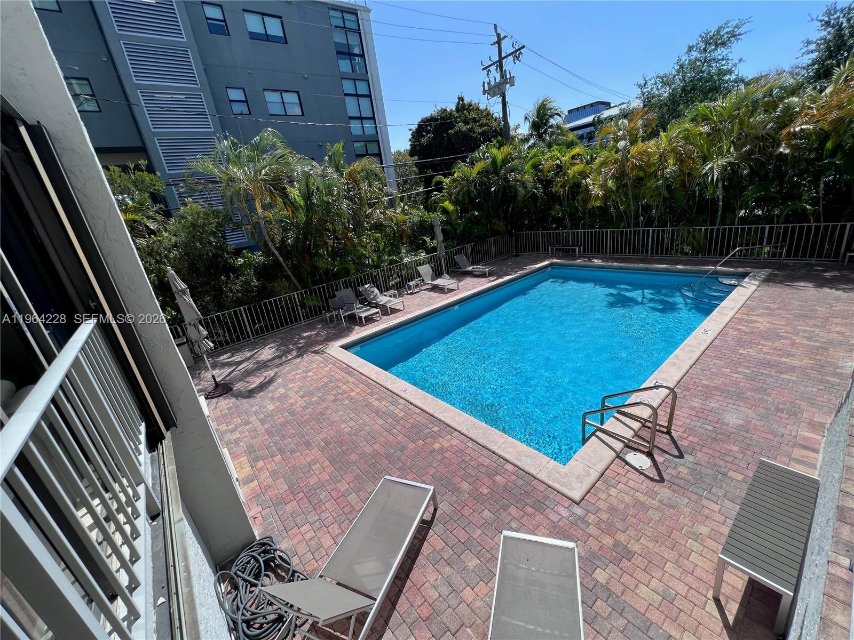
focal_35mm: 13
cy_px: 320
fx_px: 321
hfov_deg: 106.2
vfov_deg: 89.9
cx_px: 427
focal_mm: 1.57
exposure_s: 1/2179
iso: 32
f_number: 1.8
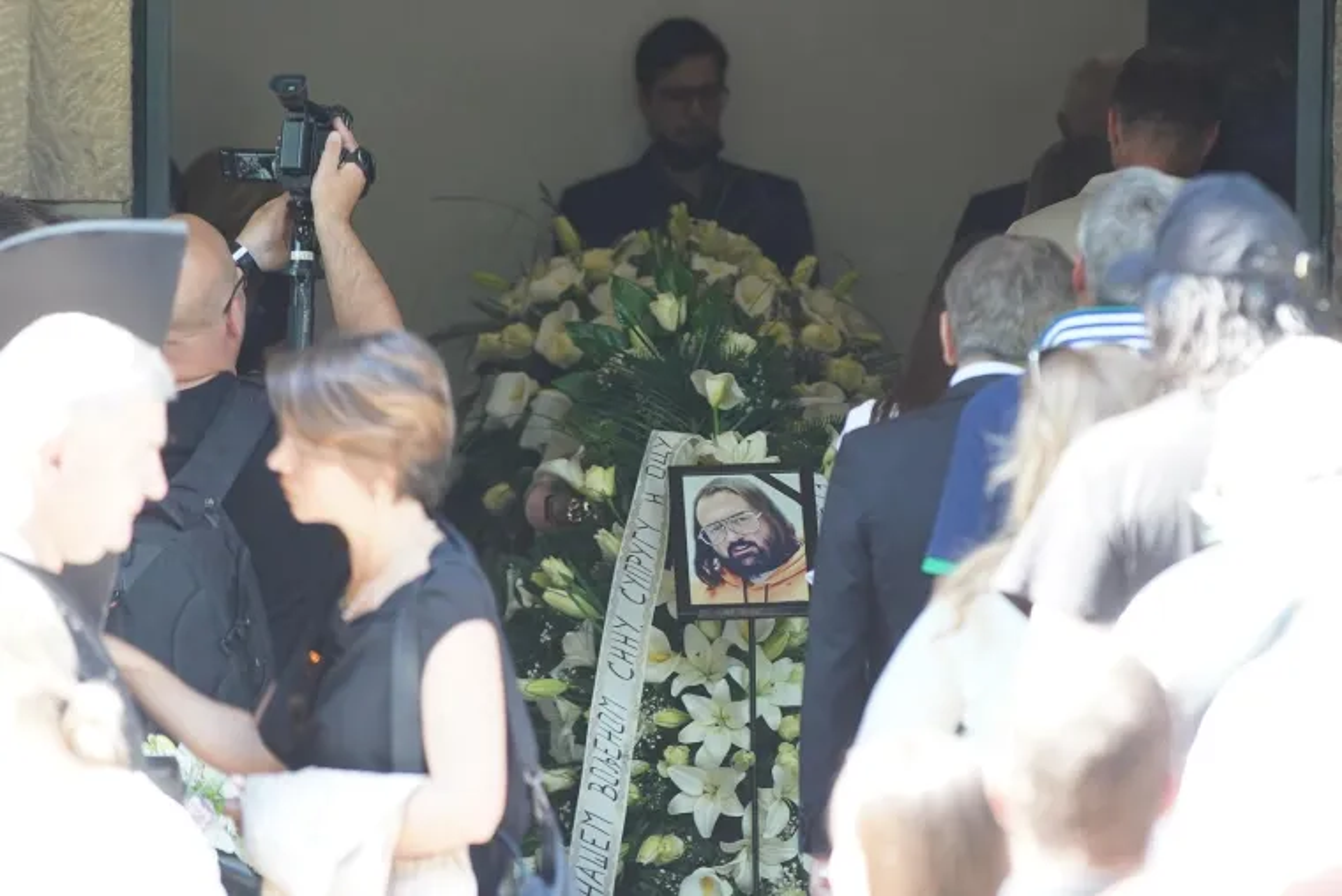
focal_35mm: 300
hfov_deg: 6.9
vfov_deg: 4.6
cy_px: 448
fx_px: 11185
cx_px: 671
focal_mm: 200
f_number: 3.2
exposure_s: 1/500
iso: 2000
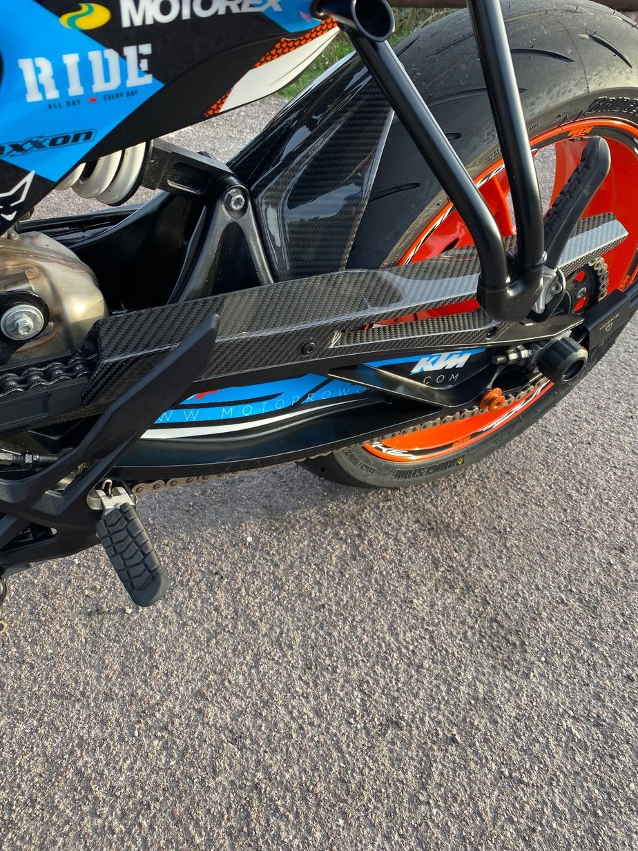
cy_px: 415
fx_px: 664
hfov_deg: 51.3
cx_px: 309
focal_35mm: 27
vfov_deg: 65.3
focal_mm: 4.25
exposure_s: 1/122
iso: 32
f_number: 1.8
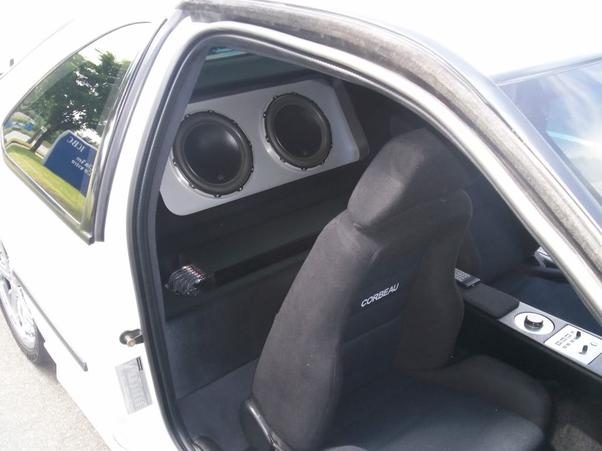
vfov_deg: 39.7
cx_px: 301
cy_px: 226
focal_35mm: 36
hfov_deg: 51.4
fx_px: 626
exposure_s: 1/64
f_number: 4.5
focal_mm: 5.9
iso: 140
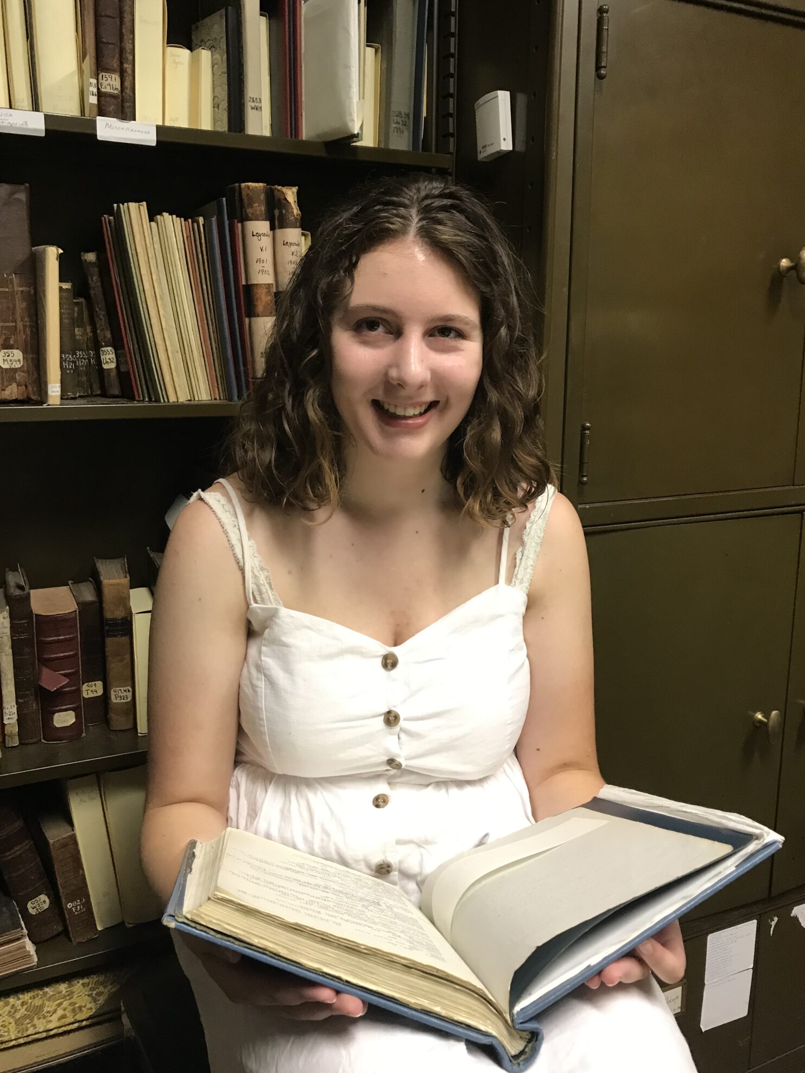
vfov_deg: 61.6
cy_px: 522
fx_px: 899
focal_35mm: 29
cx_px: 408
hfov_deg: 48.2
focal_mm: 3.99
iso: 50
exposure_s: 1/15
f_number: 1.8
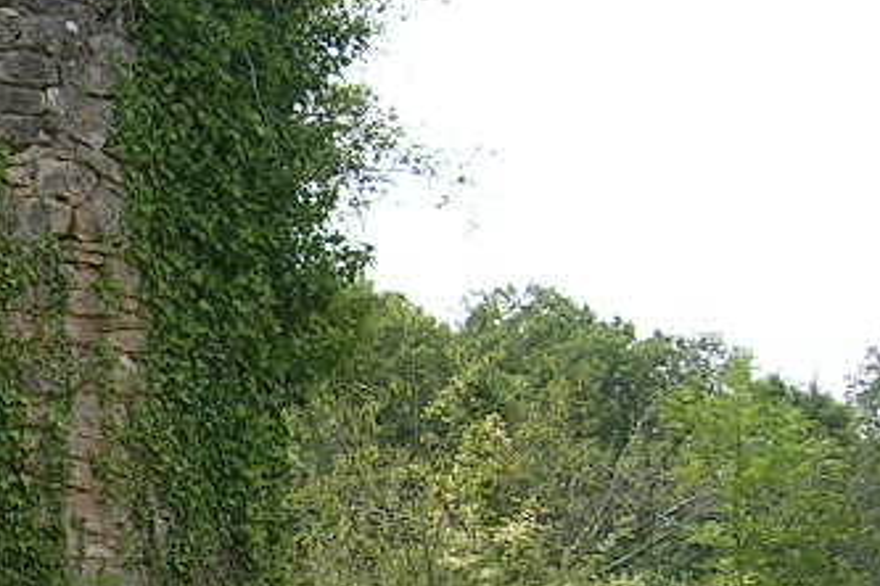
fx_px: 2738
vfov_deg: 12.1
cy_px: 549
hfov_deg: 16.8
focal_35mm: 112
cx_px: -383
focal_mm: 5.4
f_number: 4.8
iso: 50
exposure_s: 1/265
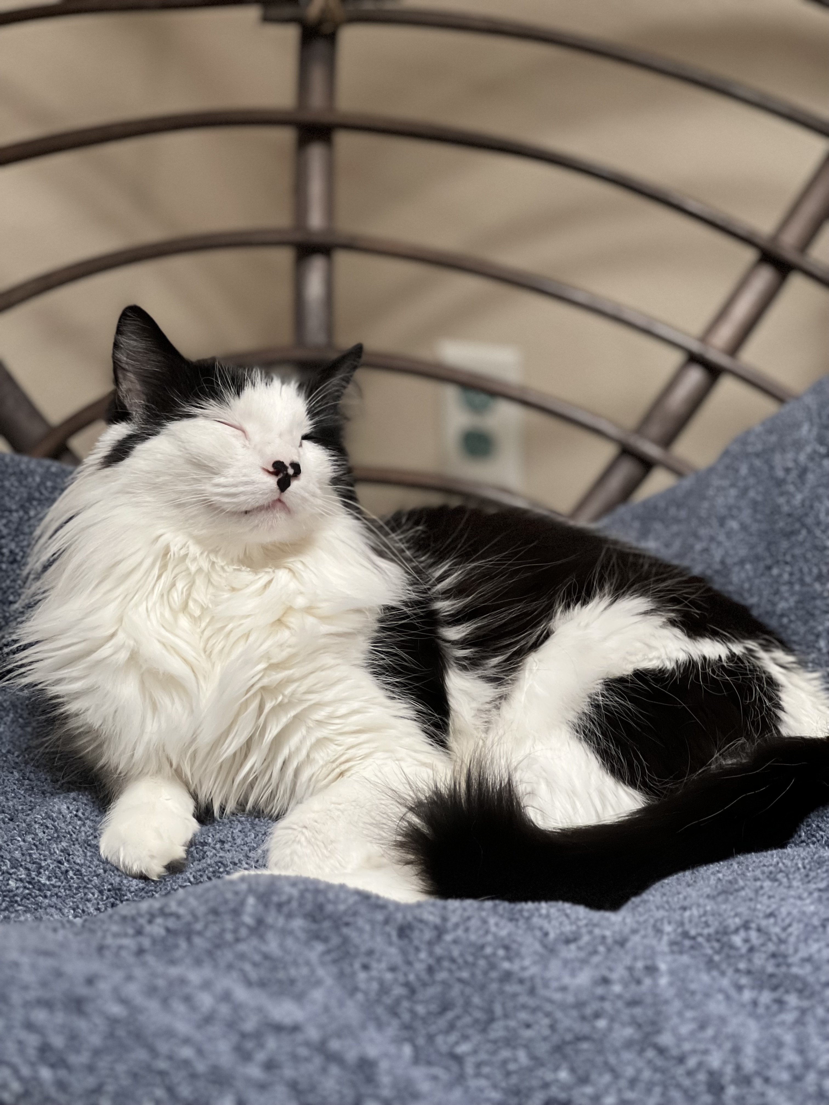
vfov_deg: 25.3
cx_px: 414
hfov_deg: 19.1
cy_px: 552
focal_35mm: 77
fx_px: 2459
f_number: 2.8
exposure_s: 1/36
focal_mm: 9
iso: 400
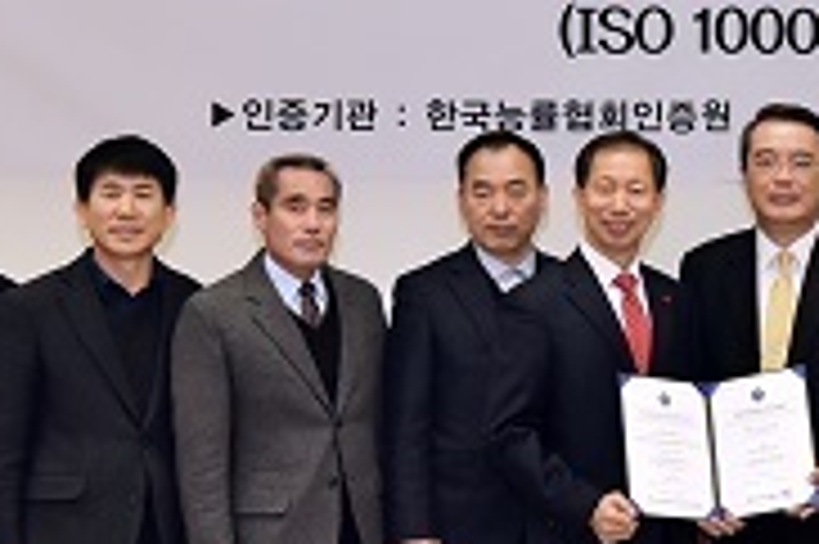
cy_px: 281
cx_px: 724
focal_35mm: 80
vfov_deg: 17.0
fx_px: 1818
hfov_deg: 24.7
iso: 500
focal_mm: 26
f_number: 5.6
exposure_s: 1/100
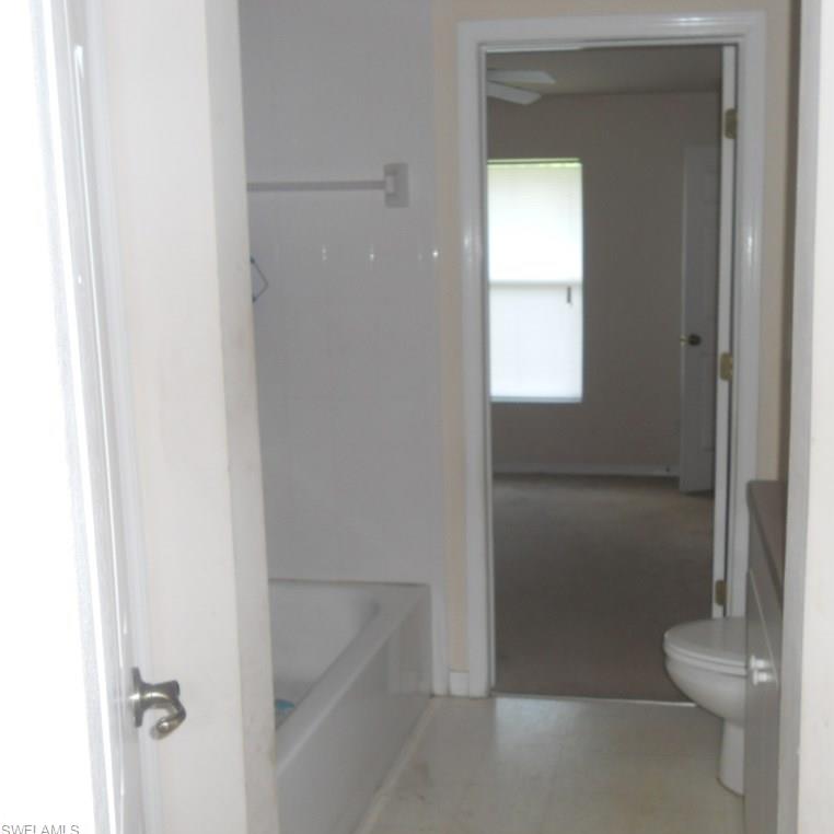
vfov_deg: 43.9
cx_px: 557
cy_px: 419
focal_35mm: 38
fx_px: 1036
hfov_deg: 43.2
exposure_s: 1/25
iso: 200
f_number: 3.5
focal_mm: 5.8
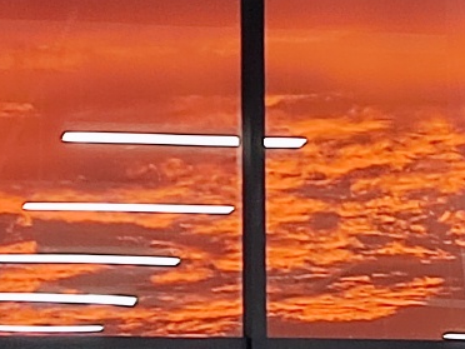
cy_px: 81
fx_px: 2646
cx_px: 279
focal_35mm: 197
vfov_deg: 7.5
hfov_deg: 10.0
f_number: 1.79
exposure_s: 1/50
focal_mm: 4.71
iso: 95
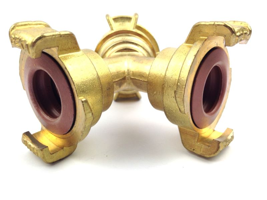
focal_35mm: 33
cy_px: 100
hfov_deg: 55.4
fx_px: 255
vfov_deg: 42.9
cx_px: 134
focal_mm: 4.12
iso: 50
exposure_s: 1/166
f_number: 2.4
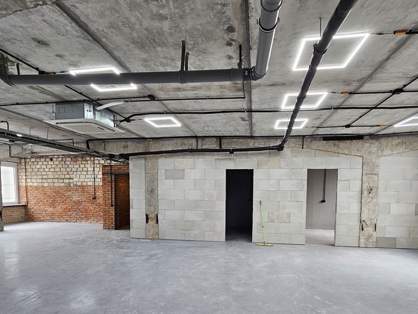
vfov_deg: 70.1
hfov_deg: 87.6
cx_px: 223
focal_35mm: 18
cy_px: 201
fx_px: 217
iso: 125
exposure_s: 1/70.8
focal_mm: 2.2
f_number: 2.2
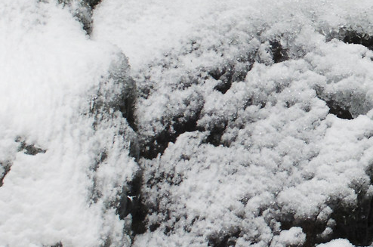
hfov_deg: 11.4
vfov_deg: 7.8
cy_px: 23
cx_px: 513
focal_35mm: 175
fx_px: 1809
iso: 400
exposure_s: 1/60
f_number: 8
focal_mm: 24
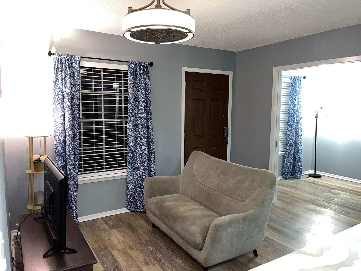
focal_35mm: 26
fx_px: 271
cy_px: 136
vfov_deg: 53.1
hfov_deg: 67.3
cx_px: 180
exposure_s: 1/15
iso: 100
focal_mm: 5.1
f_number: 1.6
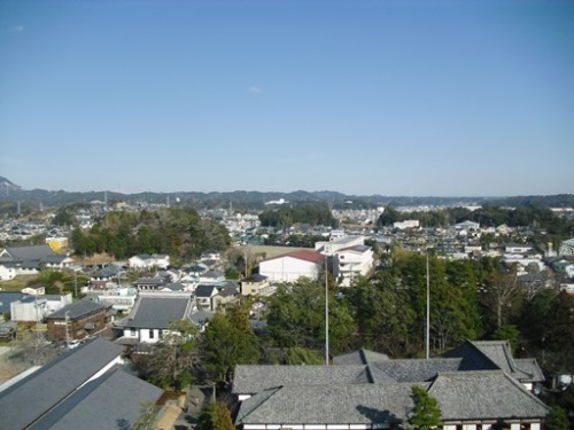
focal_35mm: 36
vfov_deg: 39.7
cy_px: 215
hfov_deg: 51.4
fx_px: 597
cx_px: 287
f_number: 7.8
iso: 80
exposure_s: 1/200
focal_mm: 6.3
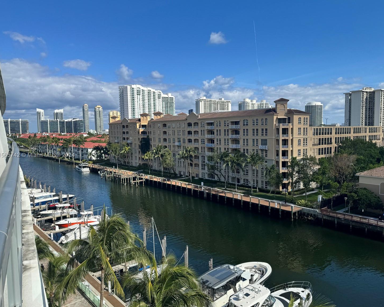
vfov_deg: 54.9
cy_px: 155
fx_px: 295
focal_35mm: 26
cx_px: 203
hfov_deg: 66.0
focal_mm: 6.76
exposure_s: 1/5348
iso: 80
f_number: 1.78
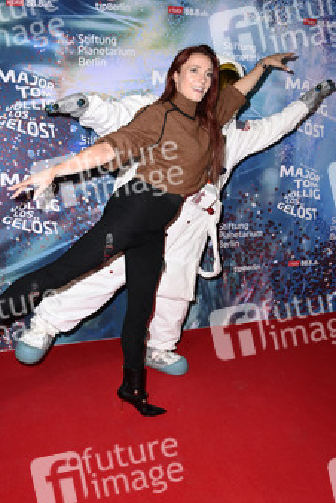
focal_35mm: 33
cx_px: 150
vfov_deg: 57.2
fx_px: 462
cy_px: 251
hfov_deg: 39.9
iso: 500
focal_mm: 28
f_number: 5.6
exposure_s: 1/160
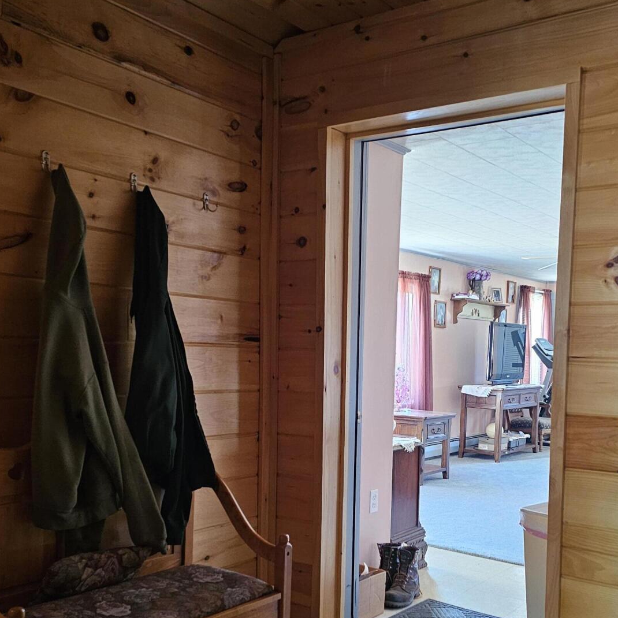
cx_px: 345
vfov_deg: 43.4
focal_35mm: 38
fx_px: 768
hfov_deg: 43.8
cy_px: 395
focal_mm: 6.3
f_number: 1.7
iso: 800
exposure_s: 1/60
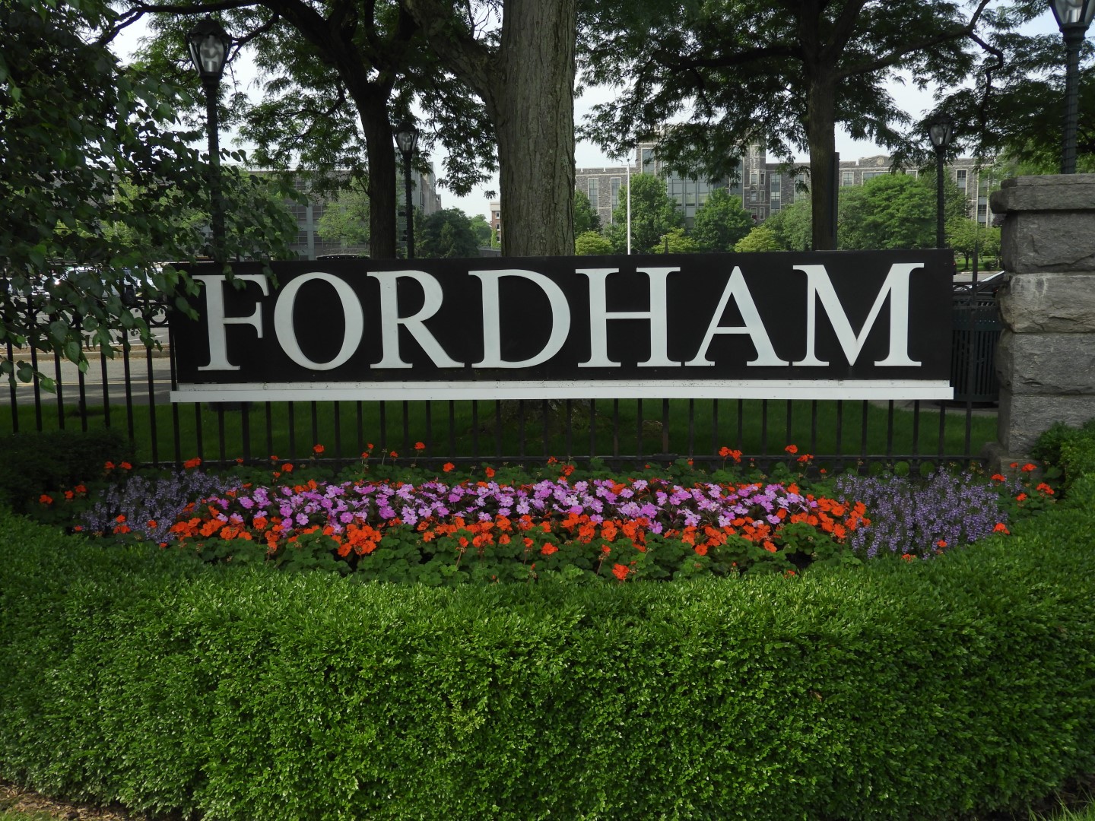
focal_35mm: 35
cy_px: 410
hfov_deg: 52.6
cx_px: 548
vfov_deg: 40.7
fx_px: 1107
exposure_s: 1/640
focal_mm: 6.3
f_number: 3.8
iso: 100
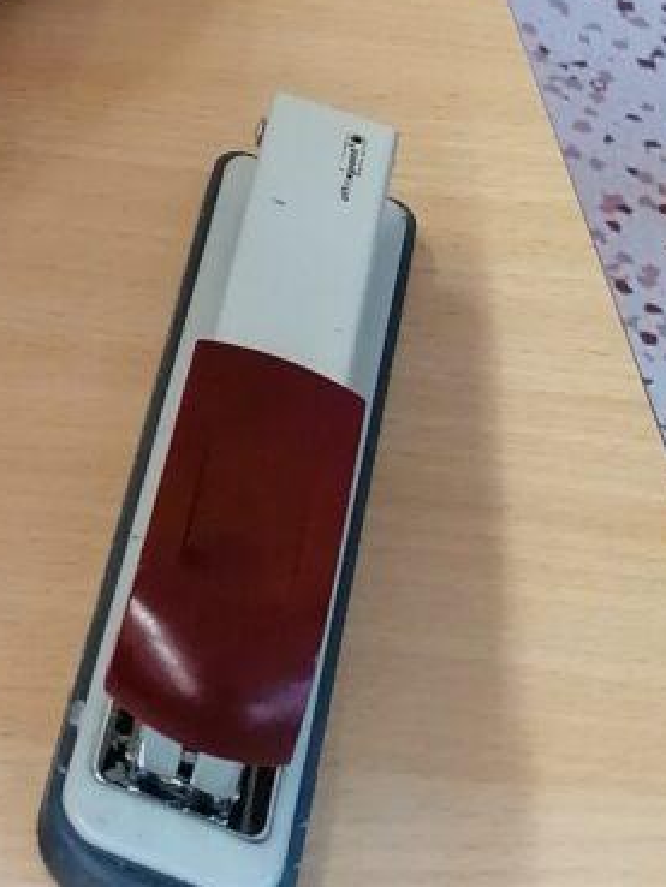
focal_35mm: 117
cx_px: -704
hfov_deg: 11.3
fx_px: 3000
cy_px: -570
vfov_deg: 15.2
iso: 160
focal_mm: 4.75
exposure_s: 1/33.3
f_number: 1.8
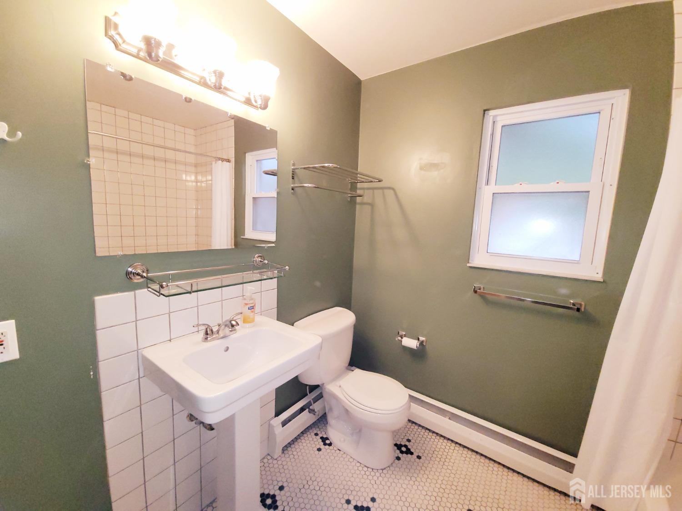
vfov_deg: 89.9
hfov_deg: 106.2
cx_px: 341
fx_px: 256
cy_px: 256
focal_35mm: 13
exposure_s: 1/60.2
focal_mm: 2.2
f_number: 2.2
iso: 400
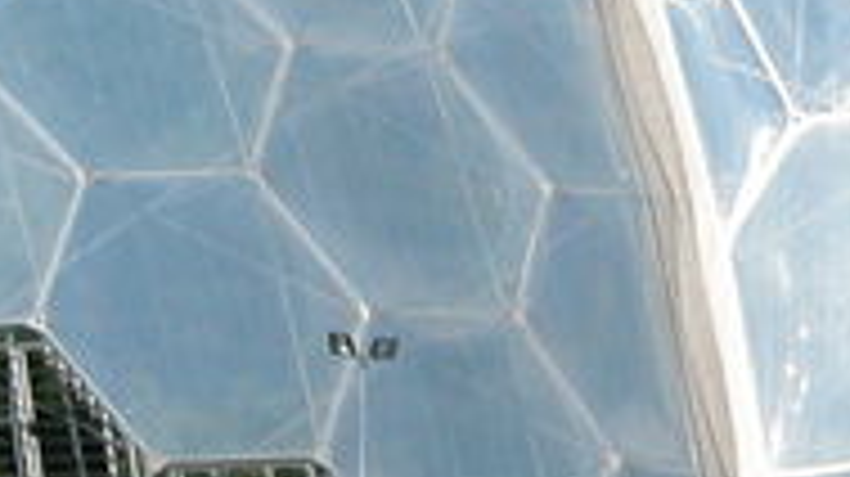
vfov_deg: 2.3
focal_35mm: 535
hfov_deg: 4.0
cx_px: 1749
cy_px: 999
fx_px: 12050
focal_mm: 29.5
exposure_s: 1/455
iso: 100
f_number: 6.7
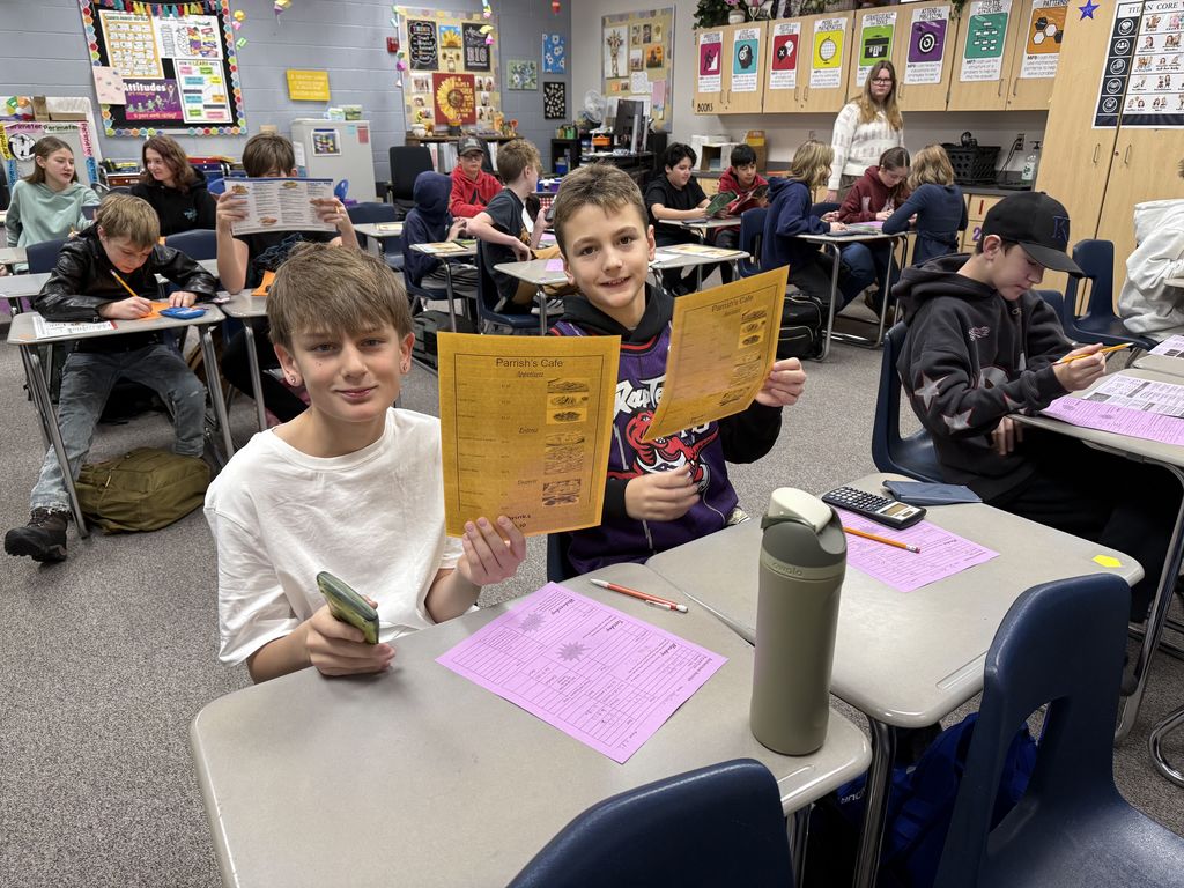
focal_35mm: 24
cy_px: 444
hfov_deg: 71.6
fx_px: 821
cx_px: 592
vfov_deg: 56.8
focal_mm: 6.76
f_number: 1.78
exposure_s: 1/60
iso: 160
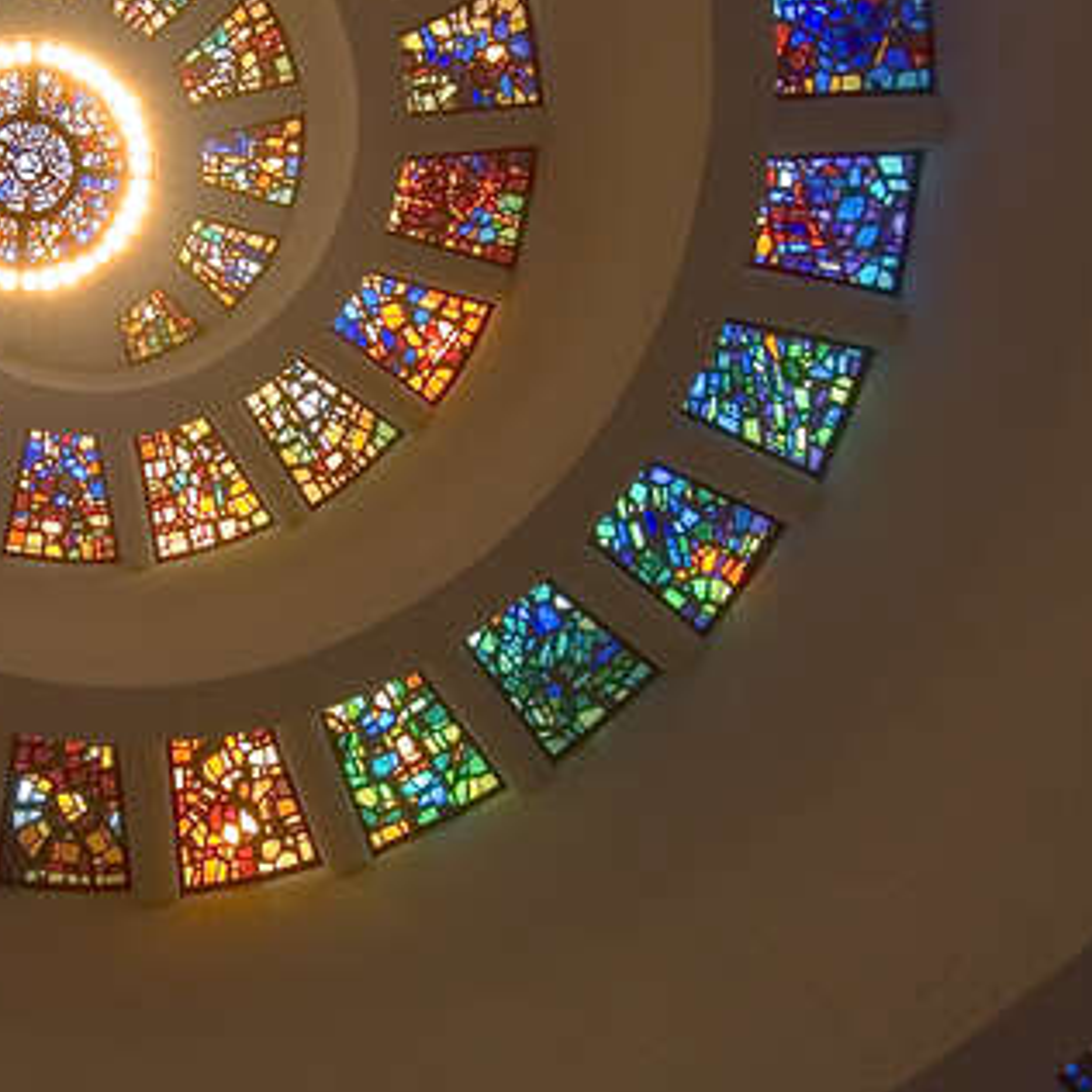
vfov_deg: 29.5
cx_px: 169
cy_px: 518
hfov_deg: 28.7
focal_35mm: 58
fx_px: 2070
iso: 200
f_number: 9
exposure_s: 1/3
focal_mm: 18
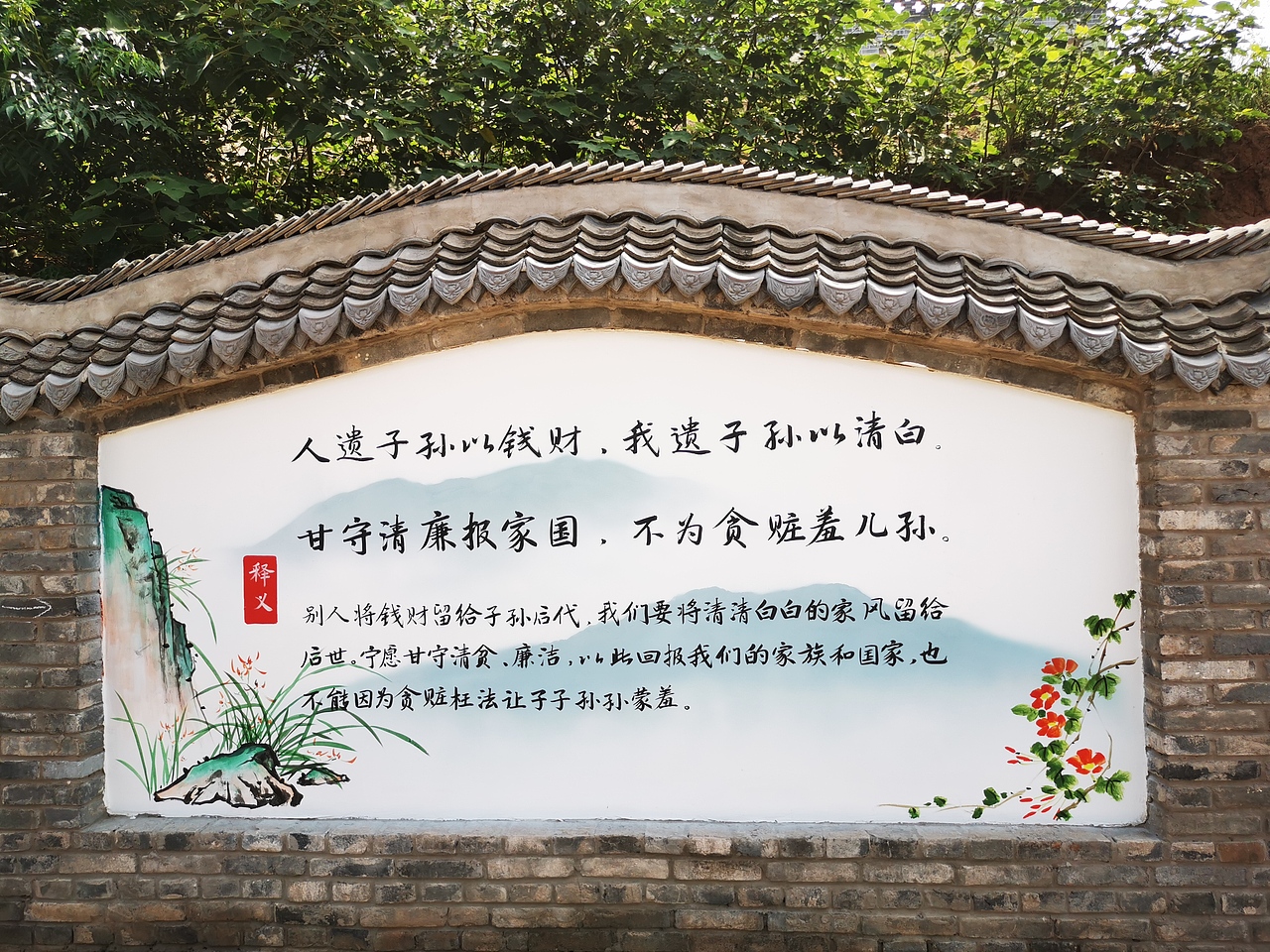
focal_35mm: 27
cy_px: 476
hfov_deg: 65.3
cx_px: 635
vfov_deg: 51.4
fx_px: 991
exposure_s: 1/1034
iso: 50
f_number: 1.8
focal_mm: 5.58
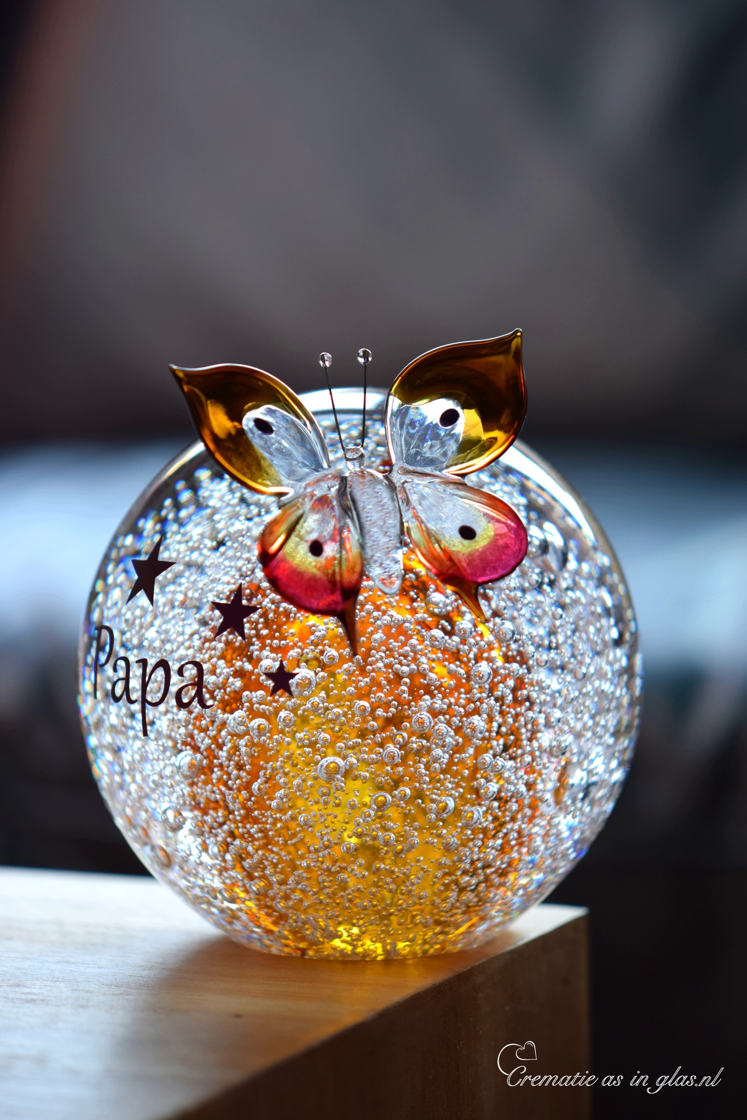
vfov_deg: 16.1
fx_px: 3969
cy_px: 560
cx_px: 374
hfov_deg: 10.8
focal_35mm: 128
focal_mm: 85
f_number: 4
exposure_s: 1/60
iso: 450
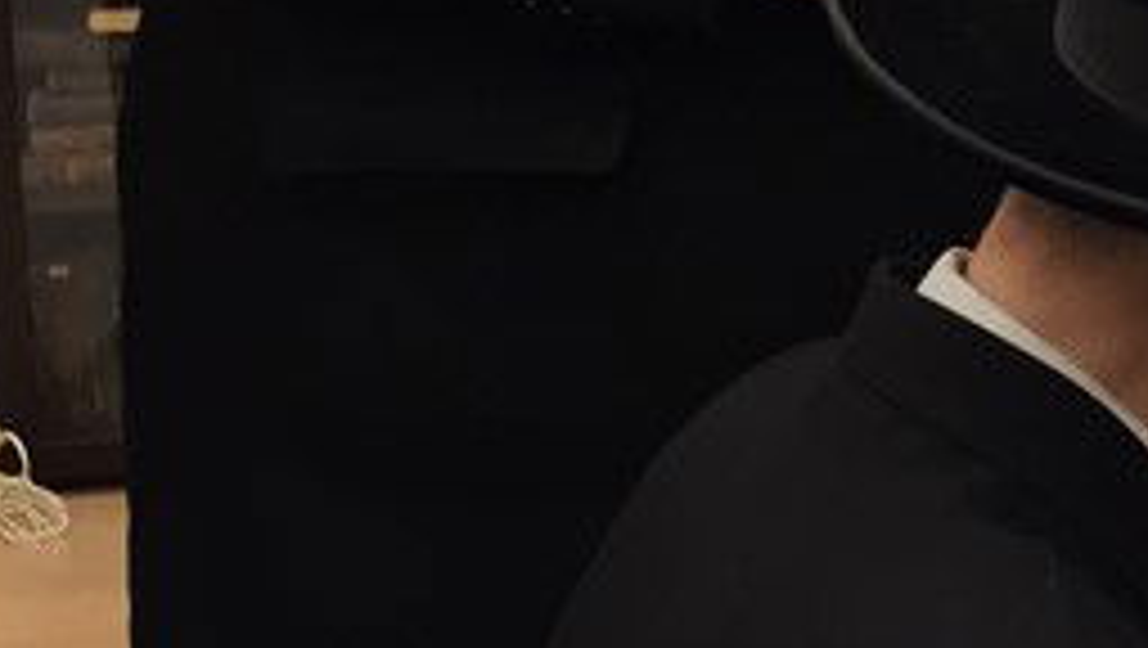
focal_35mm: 99
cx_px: 1765
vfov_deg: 12.1
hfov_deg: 18.8
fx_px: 3016
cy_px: -40
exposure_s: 1/30
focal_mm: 4.15
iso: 40
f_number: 2.2
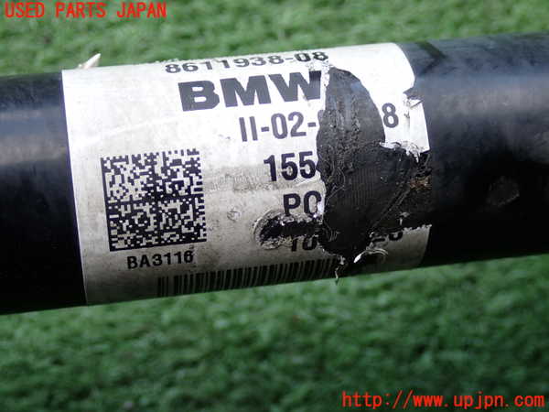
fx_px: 1126
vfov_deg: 20.7
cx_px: 274
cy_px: 206
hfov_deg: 27.4
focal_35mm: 71
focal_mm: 12.73
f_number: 3.9
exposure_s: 1/125
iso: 200
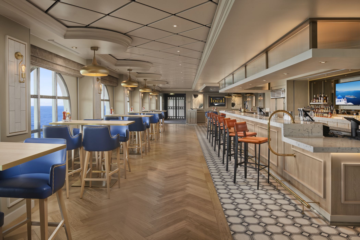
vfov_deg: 53.1
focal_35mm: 24
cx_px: 180
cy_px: 120
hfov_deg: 73.7
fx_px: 240
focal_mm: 24
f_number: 10
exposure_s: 1/125
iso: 100
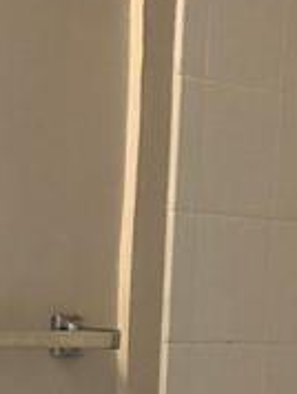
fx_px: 1837
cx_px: 31
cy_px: 677
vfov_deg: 11.5
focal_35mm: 161
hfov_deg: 9.2
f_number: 1.8
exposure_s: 1/15
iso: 50
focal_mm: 4
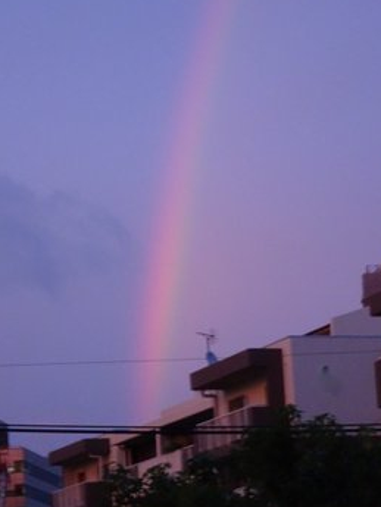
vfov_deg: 13.5
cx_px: 190
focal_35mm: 146
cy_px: 193
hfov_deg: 10.2
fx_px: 2141
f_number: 5
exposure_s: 1/20
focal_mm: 17.97
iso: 800
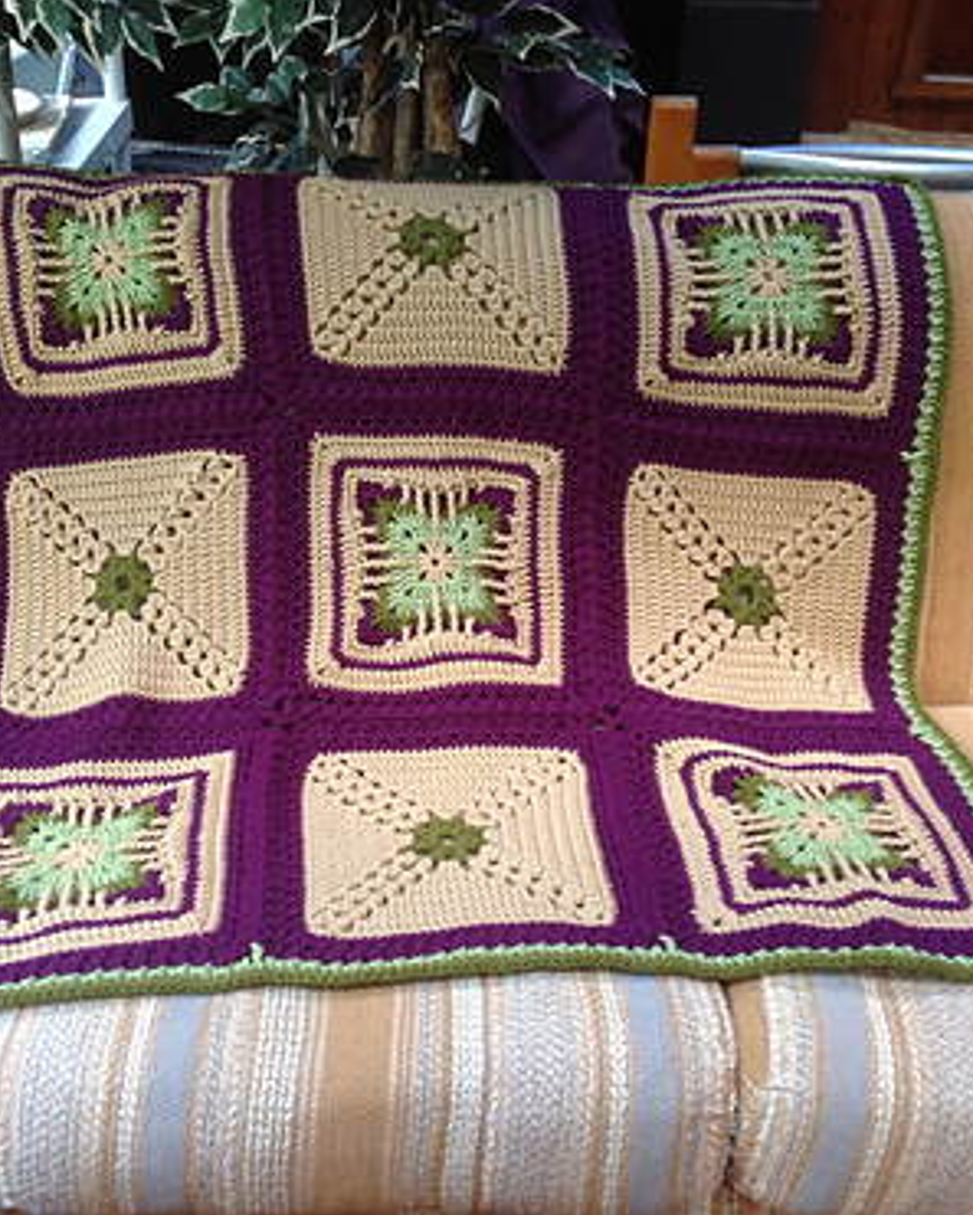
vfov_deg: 40.3
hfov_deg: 32.7
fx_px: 1655
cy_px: 608
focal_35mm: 46
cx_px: 452
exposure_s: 1/15
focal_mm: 4.28
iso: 125
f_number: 2.4
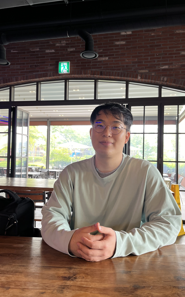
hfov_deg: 44.5
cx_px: 96
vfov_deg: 66.5
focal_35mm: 28
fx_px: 226
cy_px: 148
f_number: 1.6
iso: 64
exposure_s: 1/120
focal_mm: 5.1
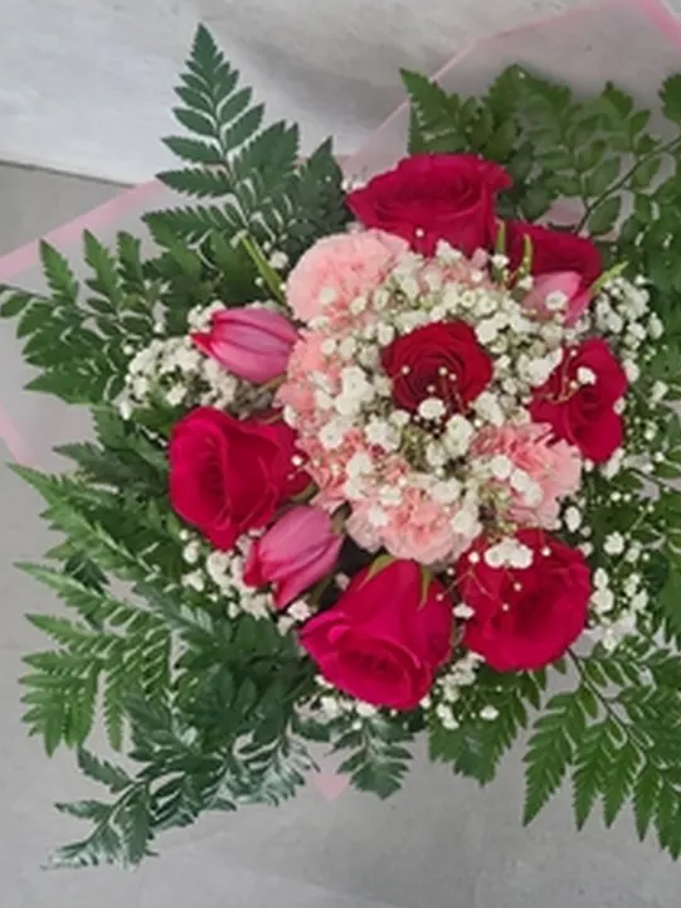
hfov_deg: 38.4
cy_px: 433
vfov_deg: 50.1
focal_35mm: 37
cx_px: 433
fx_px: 970
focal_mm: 7
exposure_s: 1/40
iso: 200
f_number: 1.8
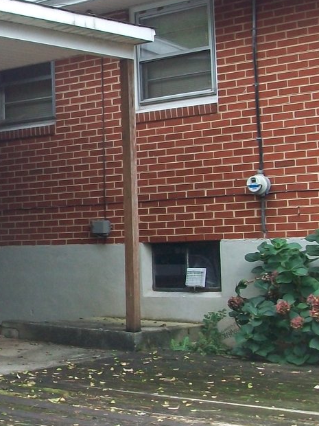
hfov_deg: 17.2
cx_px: -39
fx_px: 1020
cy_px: 162
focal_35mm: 83
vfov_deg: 23.5
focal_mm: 5.7
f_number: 2.8
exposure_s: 1/125
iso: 80
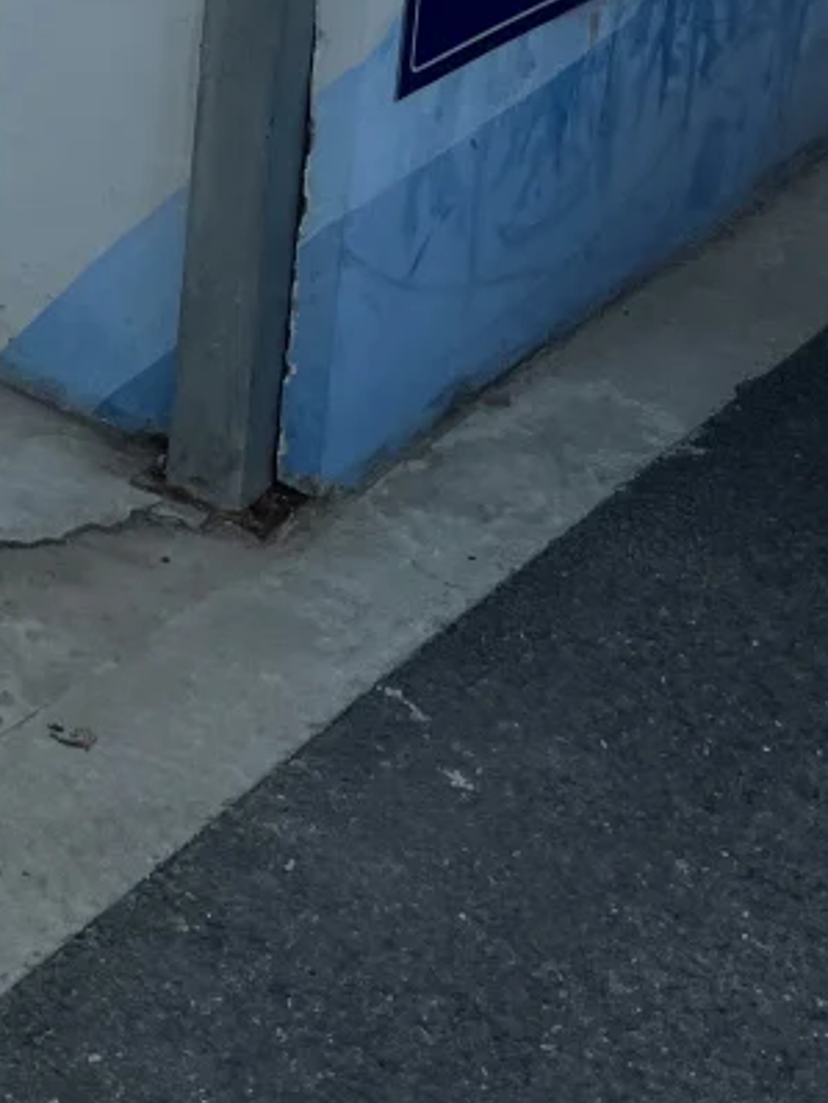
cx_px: -443
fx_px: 2995
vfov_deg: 18.9
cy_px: -438
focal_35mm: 94
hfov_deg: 14.6
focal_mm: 5.1
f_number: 1.6
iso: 50
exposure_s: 1/727
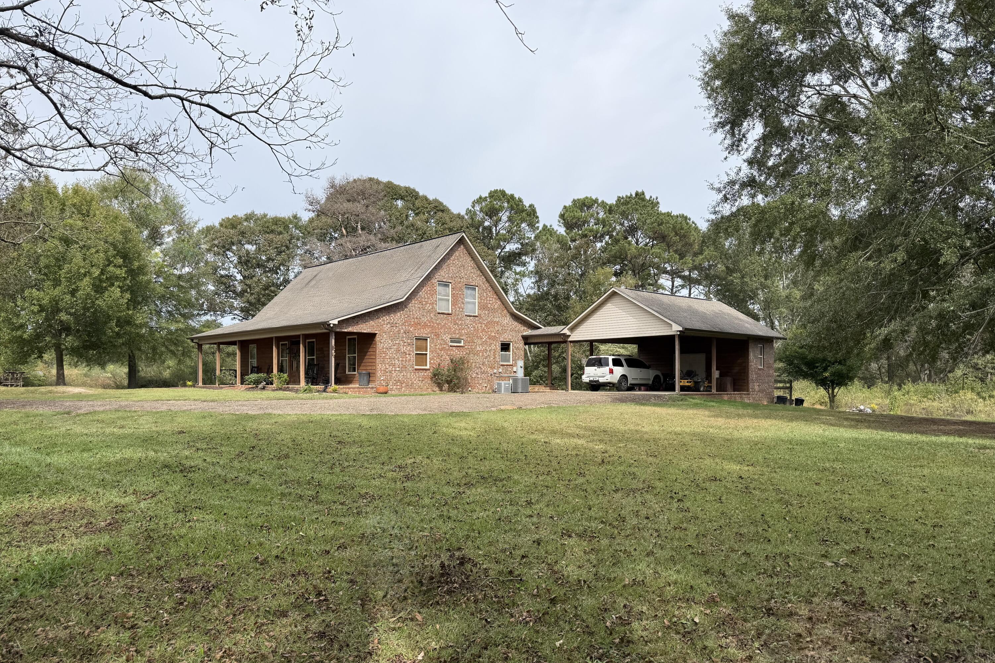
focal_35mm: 25
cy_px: 371
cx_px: 498
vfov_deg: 51.2
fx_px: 691
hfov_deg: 71.5
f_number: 1.78
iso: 80
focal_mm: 6.76
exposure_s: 1/2801
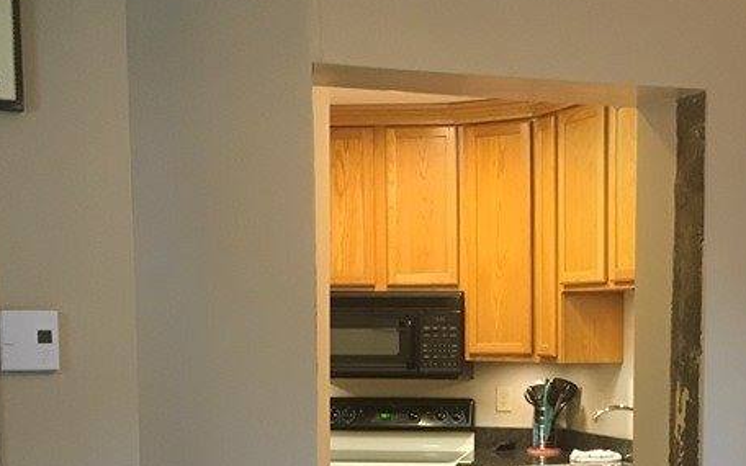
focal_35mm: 69
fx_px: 1403
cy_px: 473
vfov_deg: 18.4
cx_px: 481
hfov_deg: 29.6
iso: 200
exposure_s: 1/30
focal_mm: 4.15
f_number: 2.2
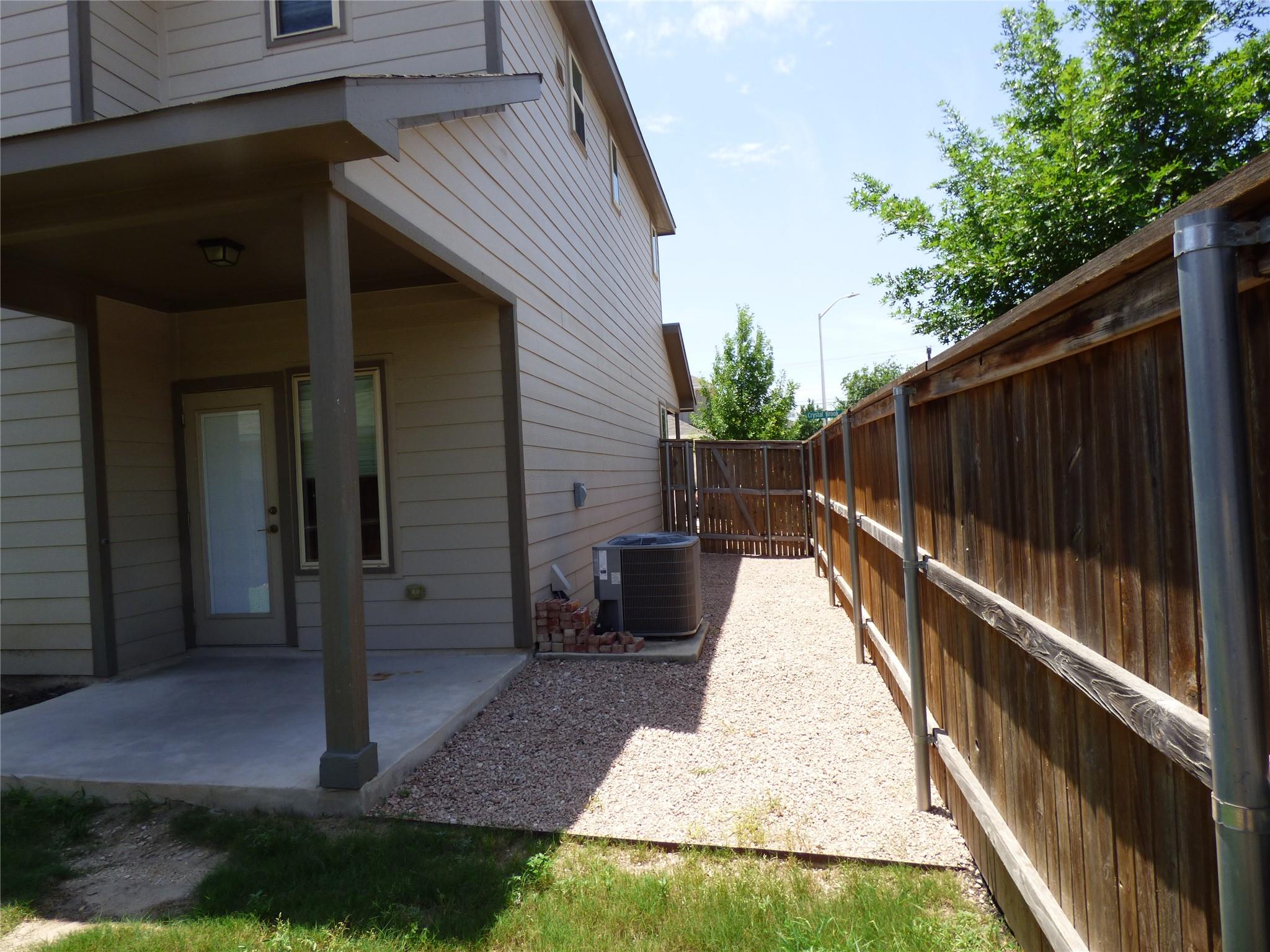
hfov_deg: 81.7
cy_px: 476
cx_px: 635
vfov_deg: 66.0
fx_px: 734
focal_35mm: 20
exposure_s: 1/800
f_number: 2.8
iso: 100
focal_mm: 3.58
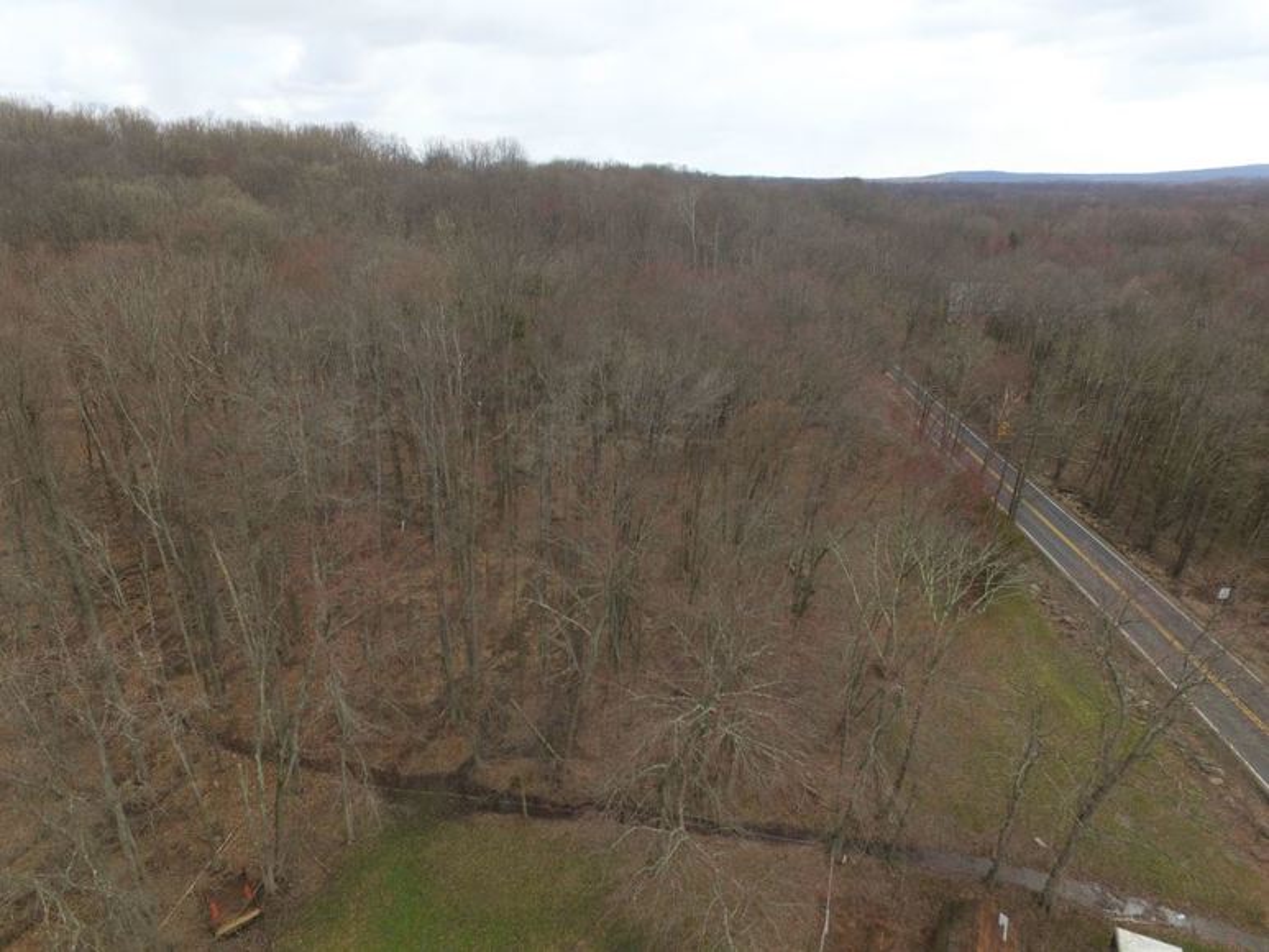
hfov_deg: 81.7
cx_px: 634
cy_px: 476
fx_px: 733
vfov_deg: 66.0
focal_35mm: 20
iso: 100
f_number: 2.8
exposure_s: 1/424
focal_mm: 3.61
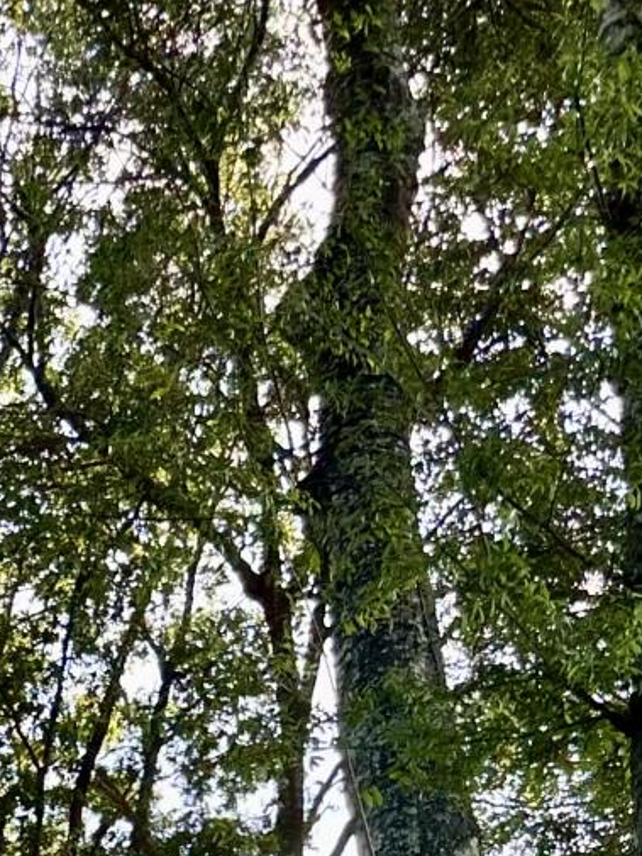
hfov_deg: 13.5
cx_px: -599
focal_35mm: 95
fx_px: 2348
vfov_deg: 16.7
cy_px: 1598
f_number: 1.78
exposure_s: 1/448
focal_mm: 6.86
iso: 80
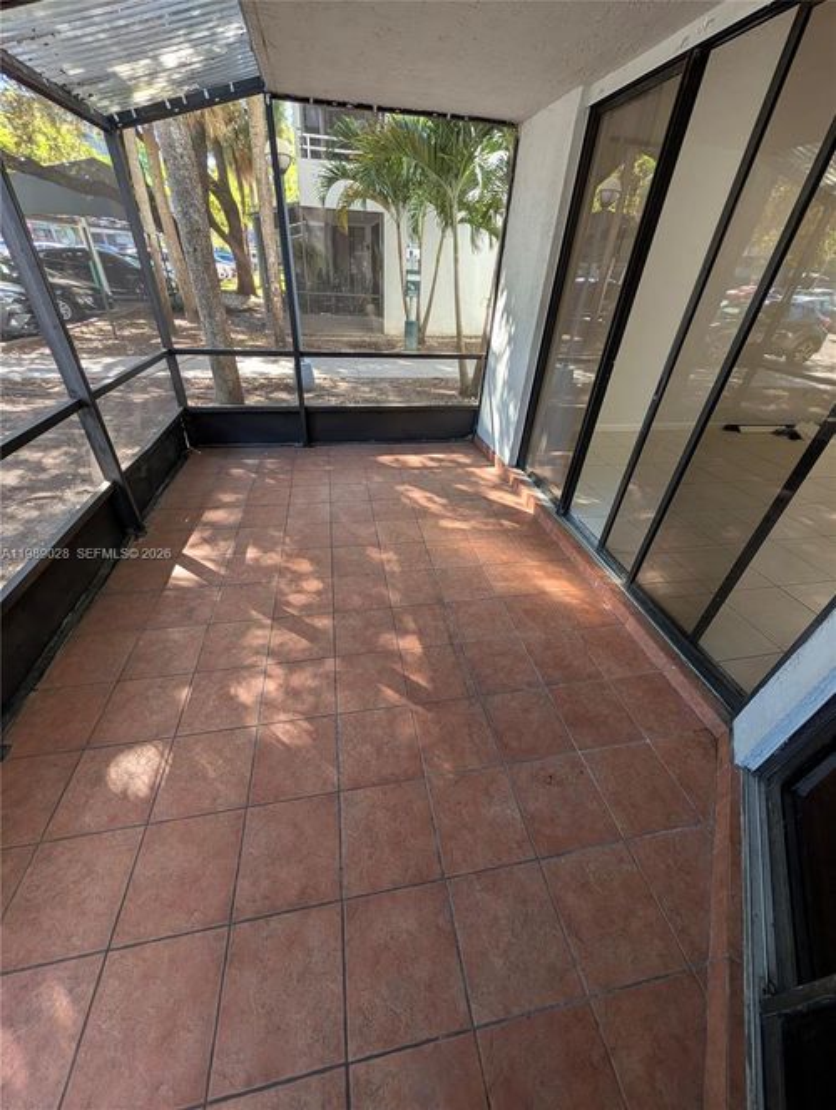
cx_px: 418
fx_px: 385
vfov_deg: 110.5
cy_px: 555
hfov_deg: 94.6
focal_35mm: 12
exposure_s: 1/152
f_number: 1.7
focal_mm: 2.02
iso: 66
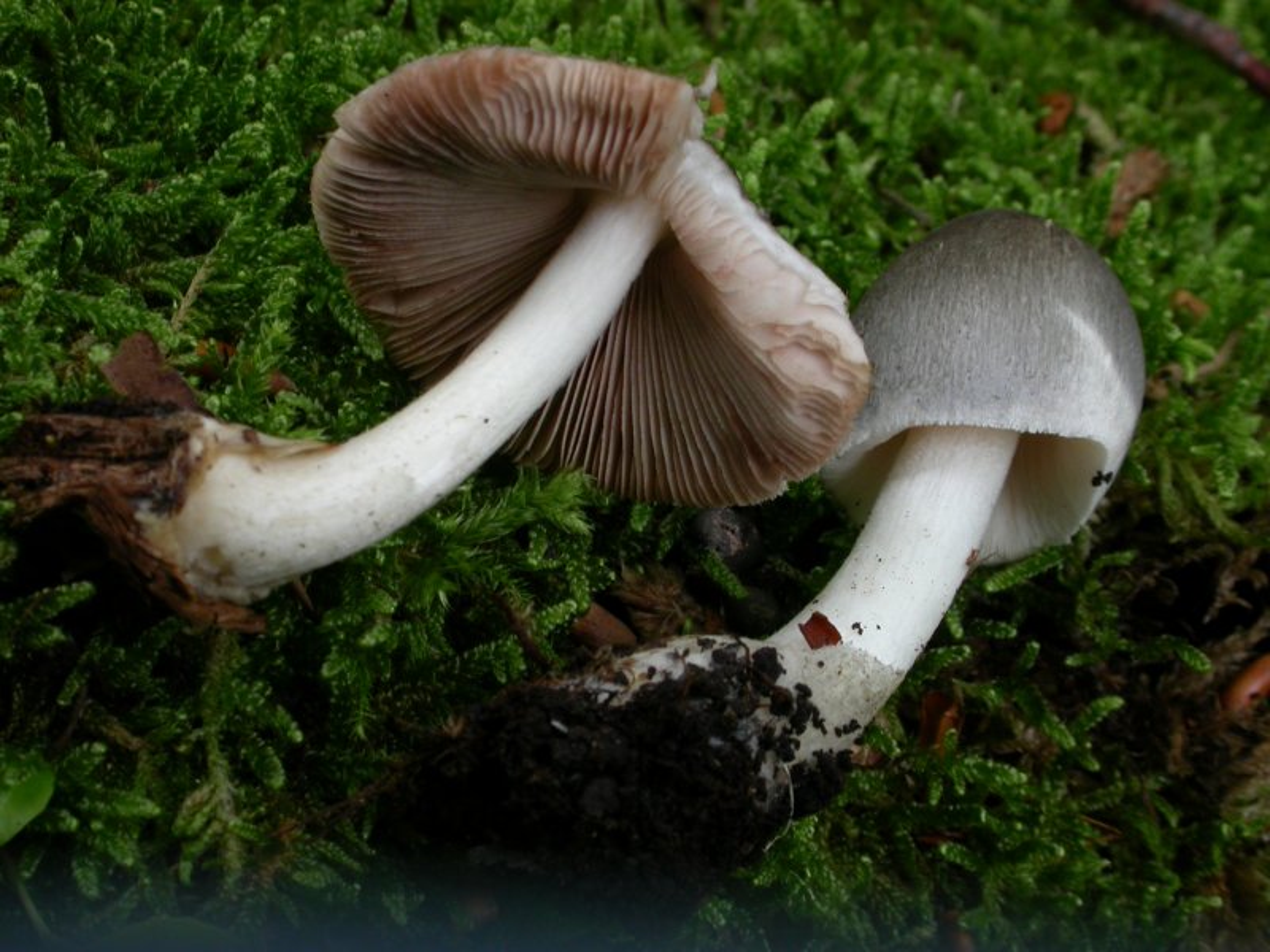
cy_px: 476
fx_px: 3742
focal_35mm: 102
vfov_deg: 14.5
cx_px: 635
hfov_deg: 19.3
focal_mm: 21.1
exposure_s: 1/8
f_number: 6.4
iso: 100
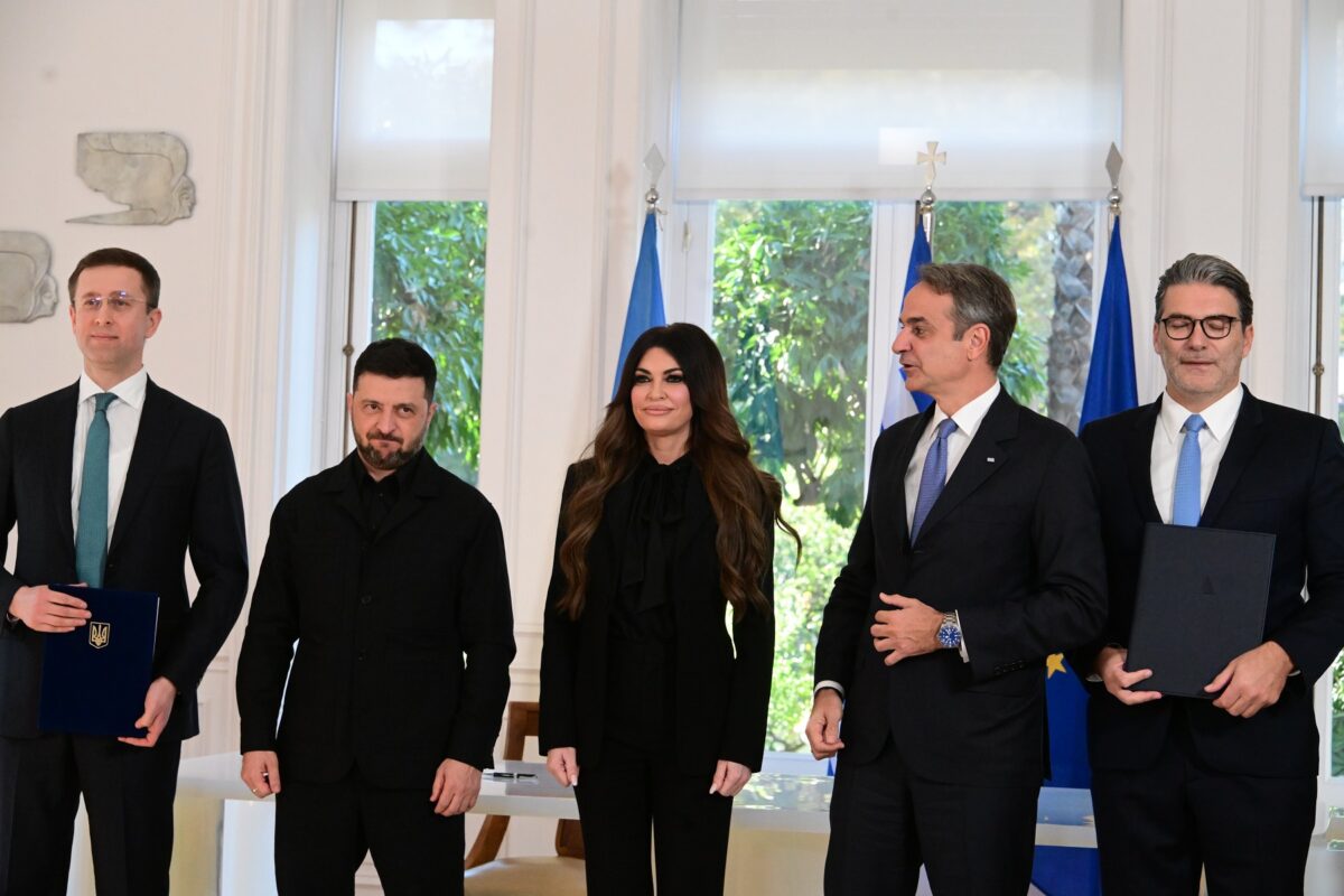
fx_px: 2800
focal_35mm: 75
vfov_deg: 18.2
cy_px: 448
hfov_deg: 27.0
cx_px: 672
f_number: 7.1
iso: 8000
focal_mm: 75
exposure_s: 1/640
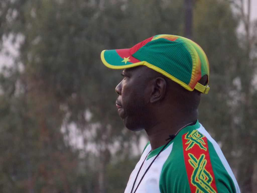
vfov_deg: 2.8
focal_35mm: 537
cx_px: 128
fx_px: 3987
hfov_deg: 3.7
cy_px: 96
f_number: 5.9
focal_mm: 95.4
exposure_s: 1/125
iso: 500
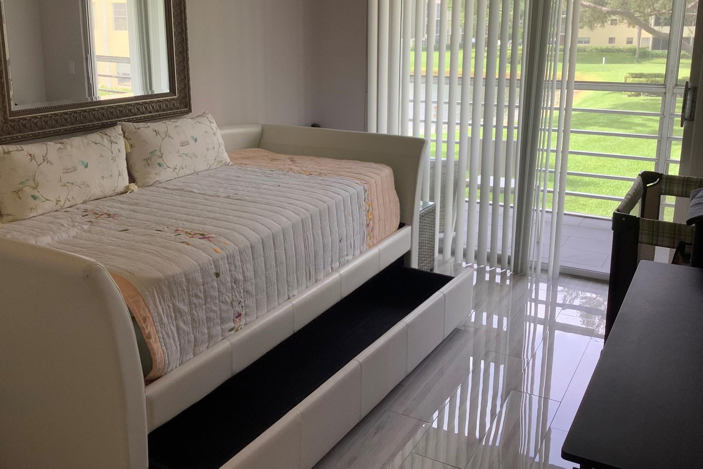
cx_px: 337
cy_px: 186
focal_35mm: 35
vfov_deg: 37.7
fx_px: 683
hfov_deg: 54.4
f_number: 2.4
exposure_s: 1/100
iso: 40
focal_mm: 3.3
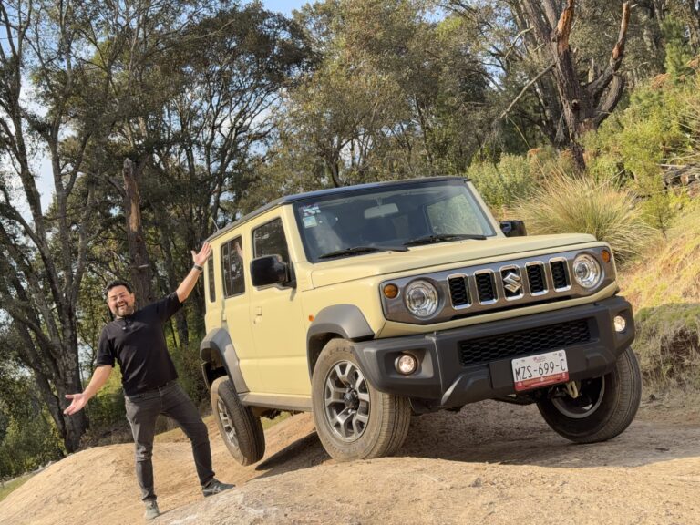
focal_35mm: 48
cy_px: 262
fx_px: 971
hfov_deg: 39.7
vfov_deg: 30.3
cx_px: 350
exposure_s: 1/2208
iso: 80
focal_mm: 6.76
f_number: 1.78
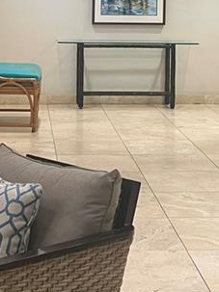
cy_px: 26
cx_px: 101
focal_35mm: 103
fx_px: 869
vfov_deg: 18.7
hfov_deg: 14.4
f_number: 1.5
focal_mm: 5.7
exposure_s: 1/60
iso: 100
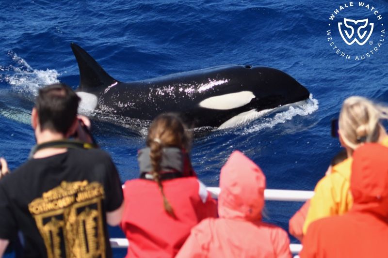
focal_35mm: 105
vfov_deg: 13.0
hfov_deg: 19.5
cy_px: 129
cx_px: 194
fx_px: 1131
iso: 1000
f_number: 4.8
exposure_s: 1/8000
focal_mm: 105
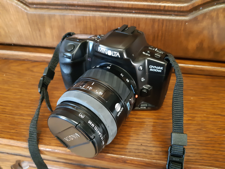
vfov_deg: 53.1
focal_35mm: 26
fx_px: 169
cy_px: 84
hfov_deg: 67.3
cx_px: 112
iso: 640
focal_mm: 3.93
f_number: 1.7
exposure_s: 1/17
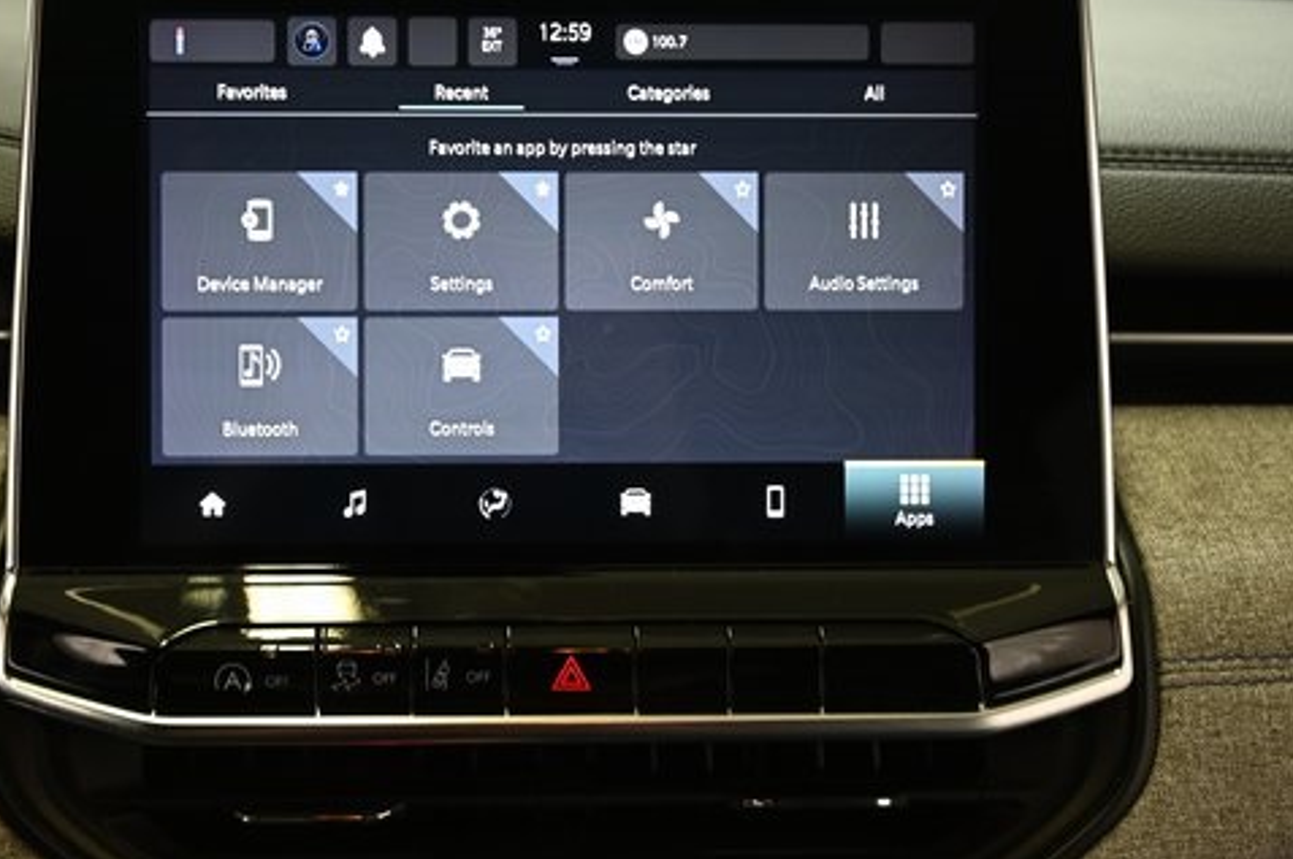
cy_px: 358
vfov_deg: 28.5
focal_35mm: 47
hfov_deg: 41.8
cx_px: 520
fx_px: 1686
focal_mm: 35
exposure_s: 1/30
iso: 720
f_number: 4
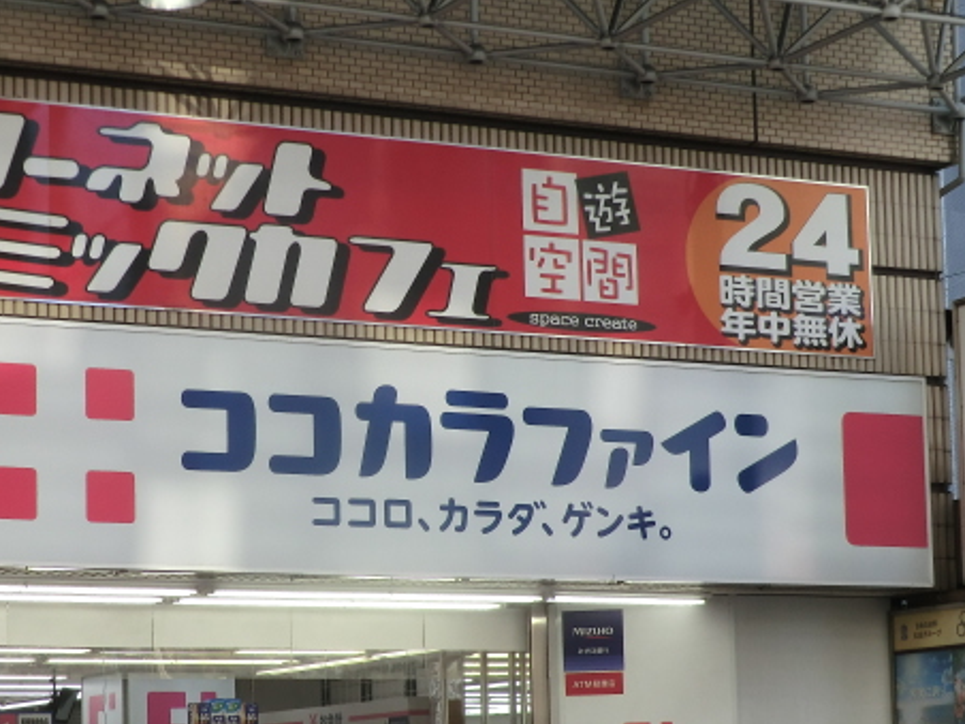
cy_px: 466
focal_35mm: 92
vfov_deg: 16.0
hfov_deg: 21.3
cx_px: 361
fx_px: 2565
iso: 80
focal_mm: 11.6
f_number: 4.4
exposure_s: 1/125
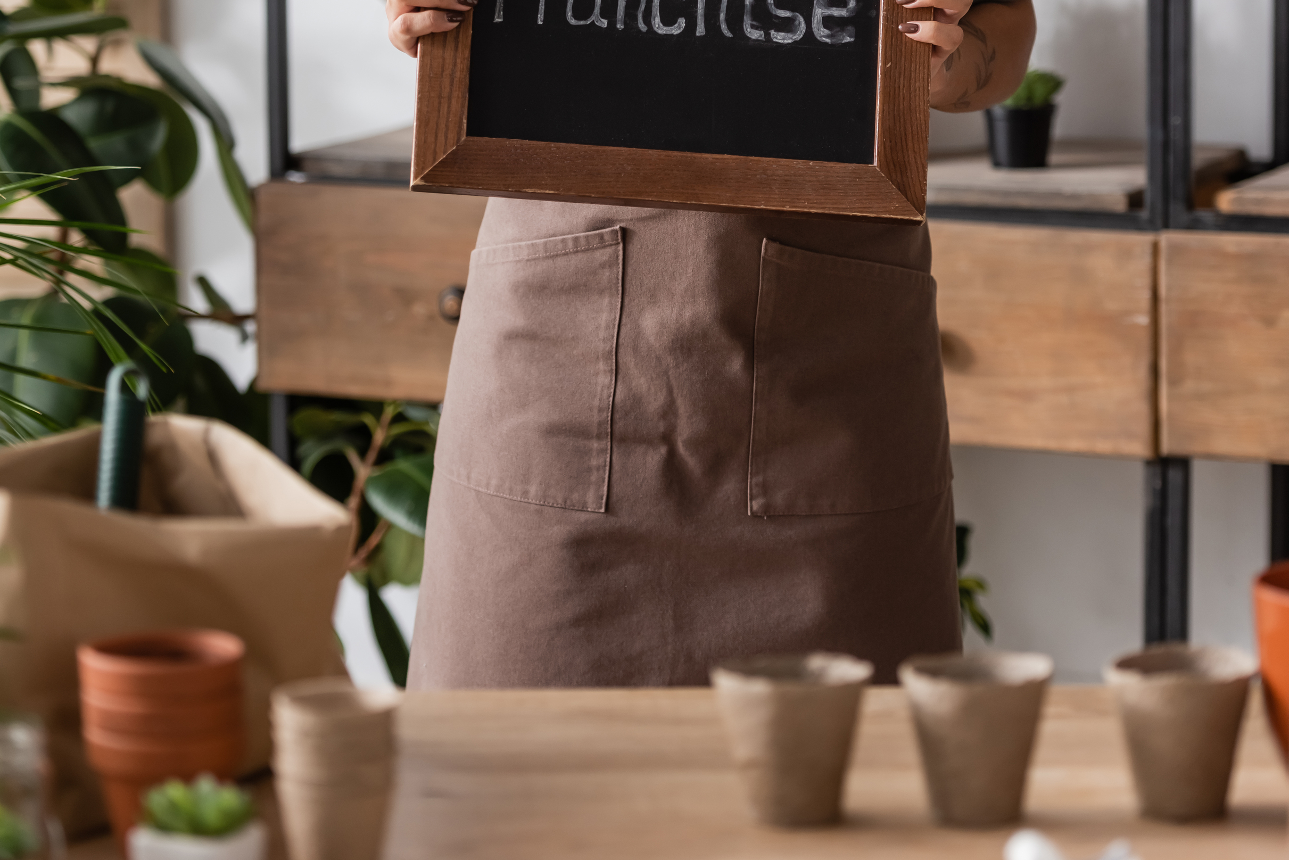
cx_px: 655
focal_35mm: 155
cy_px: 227
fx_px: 5551
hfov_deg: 13.2
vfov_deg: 8.8
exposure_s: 1/200
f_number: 2.8
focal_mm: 102
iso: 160
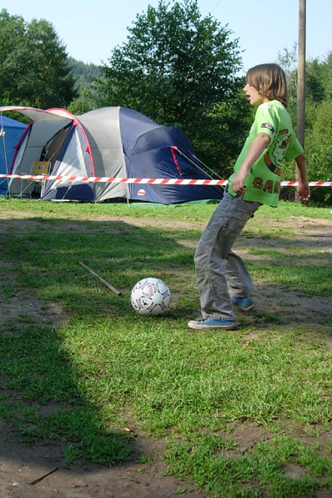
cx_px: 81
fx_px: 733
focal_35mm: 53
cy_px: 249
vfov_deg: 37.5
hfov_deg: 25.2
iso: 64
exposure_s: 1/609
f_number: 2.8
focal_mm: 7.8
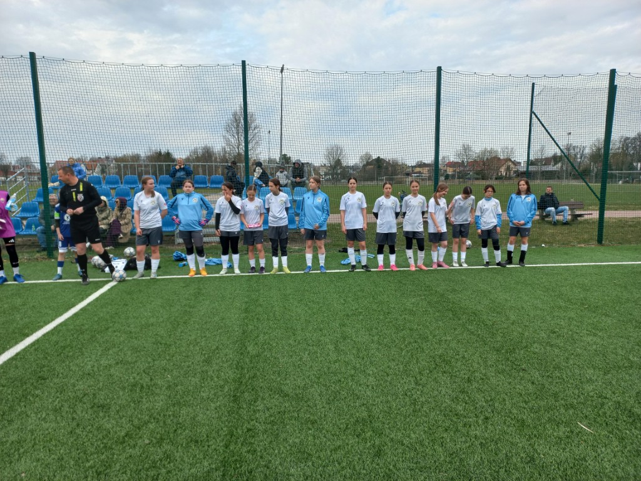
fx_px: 463
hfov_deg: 69.4
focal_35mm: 25
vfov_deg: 54.9
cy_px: 240
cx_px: 320
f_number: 1.8
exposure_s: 1/290
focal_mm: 4.6
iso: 25
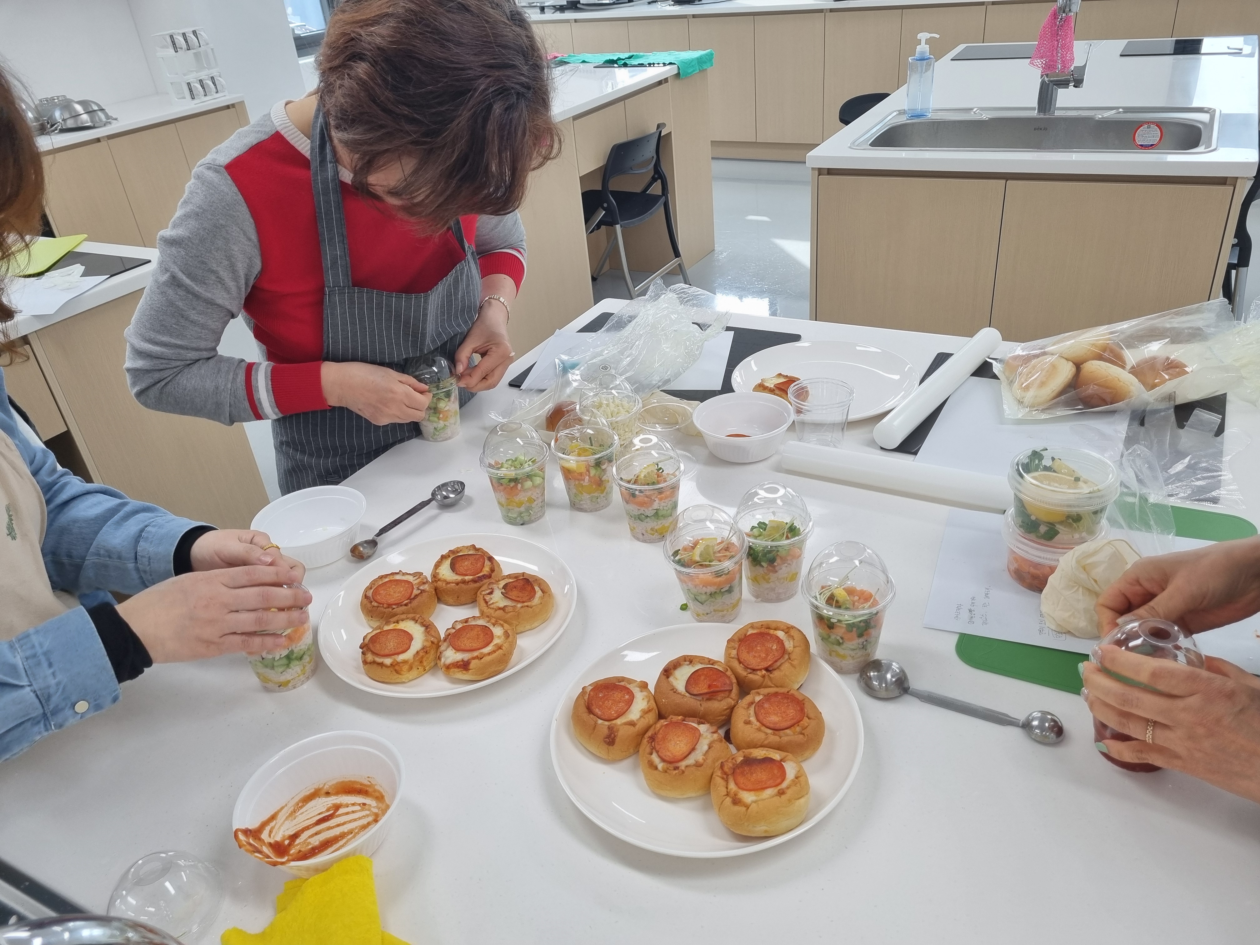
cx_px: 630
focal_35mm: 26
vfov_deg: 53.1
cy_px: 472
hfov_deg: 67.3
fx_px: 946
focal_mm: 5.4
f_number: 1.8
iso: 80
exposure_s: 1/120
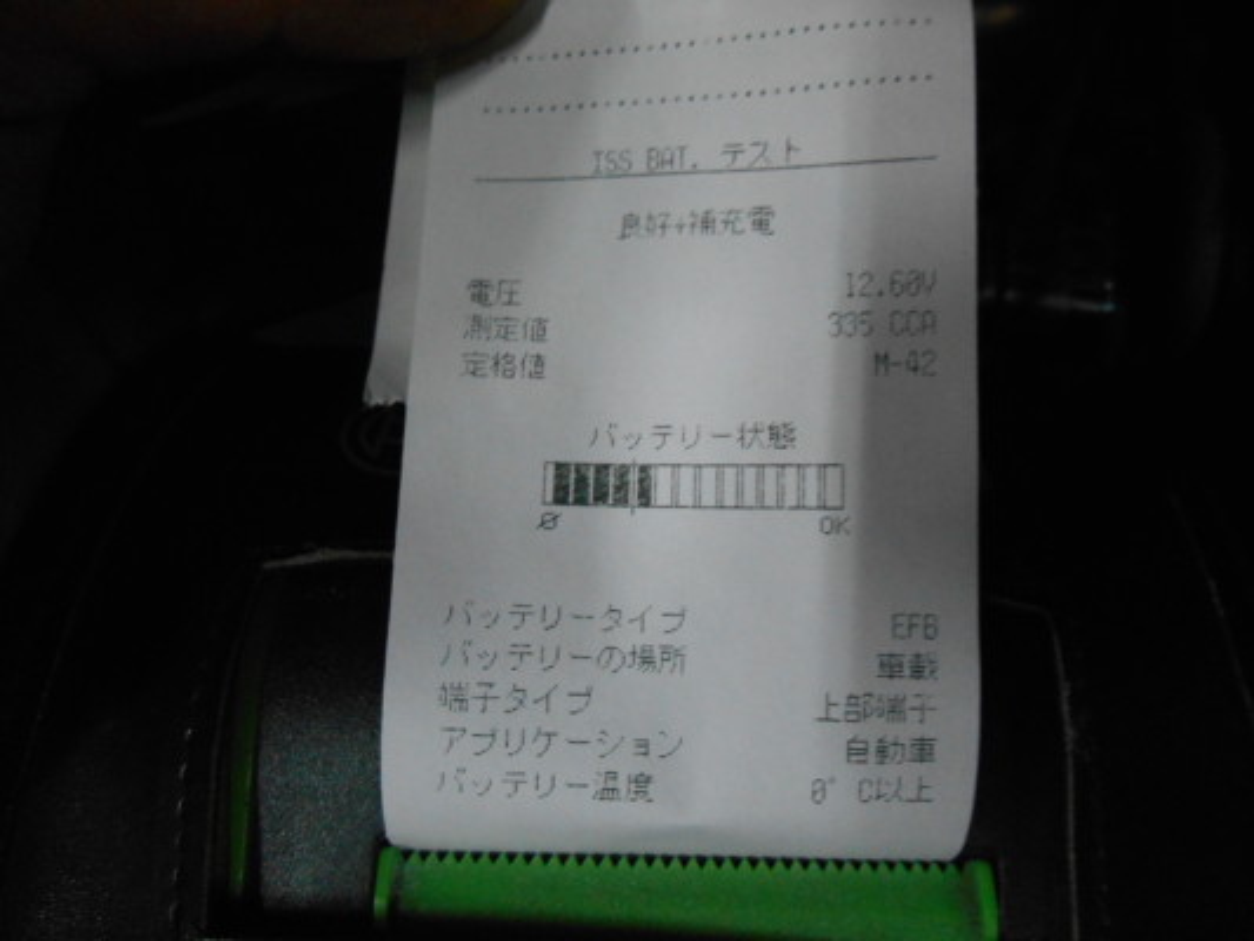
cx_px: 627
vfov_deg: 53.1
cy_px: 470
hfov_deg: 67.3
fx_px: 942
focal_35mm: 26
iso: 400
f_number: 3.4
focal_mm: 4.7
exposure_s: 1/15
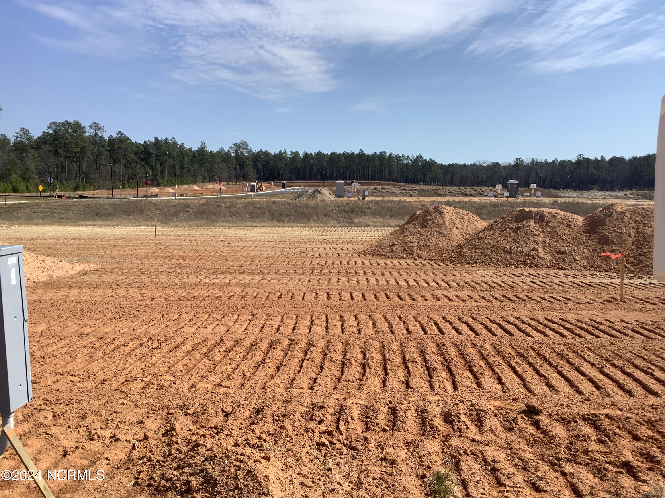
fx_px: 596
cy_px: 249
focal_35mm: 31
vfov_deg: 45.4
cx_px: 332
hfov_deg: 58.4
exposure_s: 1/1942
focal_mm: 3.3
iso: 25
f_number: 2.4
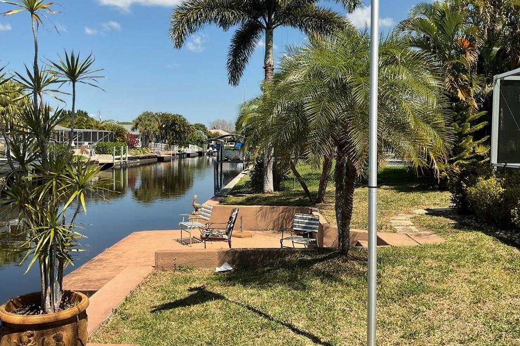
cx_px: 266
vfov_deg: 42.3
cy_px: 156
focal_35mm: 31
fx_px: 448
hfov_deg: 60.3
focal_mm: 3
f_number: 1.8
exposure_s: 1/1626
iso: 16
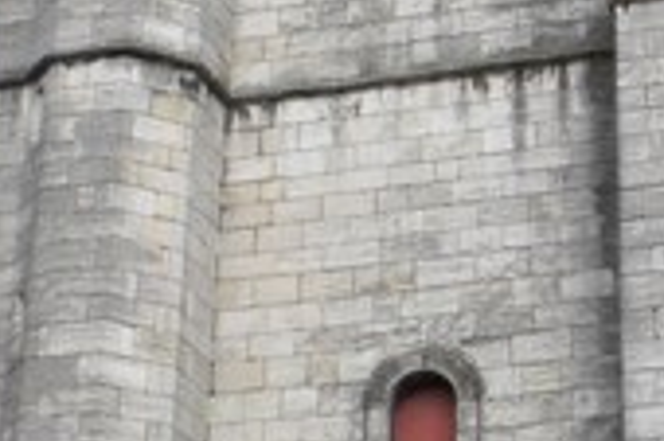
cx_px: 449
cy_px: 90
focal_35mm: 137
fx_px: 2524
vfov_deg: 10.0
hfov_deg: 15.0
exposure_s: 1/493
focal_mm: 6.3
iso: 80
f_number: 4.6
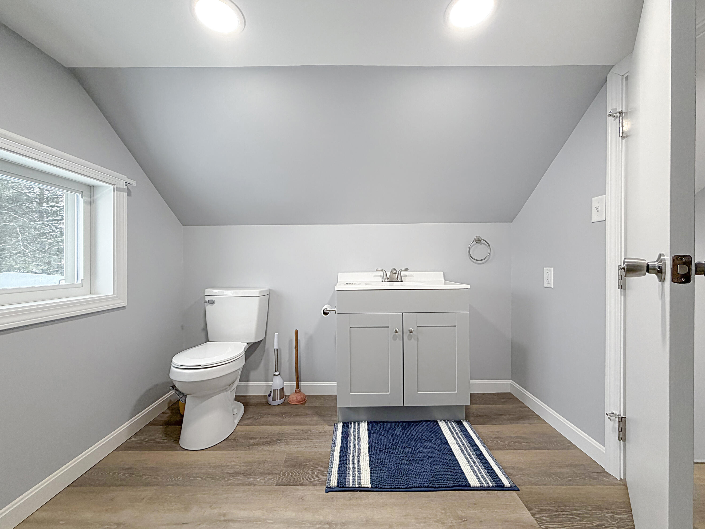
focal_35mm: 14
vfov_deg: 85.7
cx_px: 352
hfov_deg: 102.1
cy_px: 264
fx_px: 285
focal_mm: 2.22
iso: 250
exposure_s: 1/120
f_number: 2.2
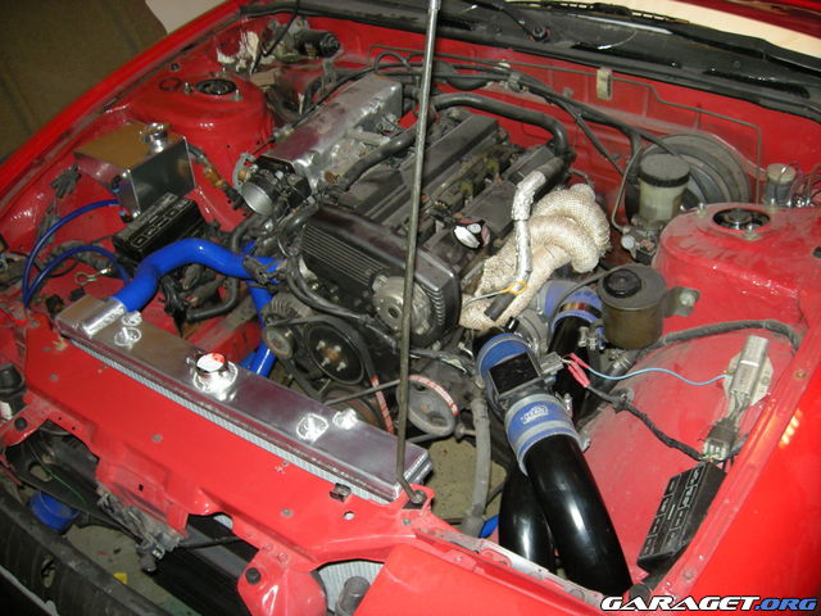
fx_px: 830
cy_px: 308
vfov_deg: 40.7
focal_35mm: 35
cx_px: 410
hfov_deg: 52.6
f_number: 2.8
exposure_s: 1/60
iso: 164
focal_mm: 5.7
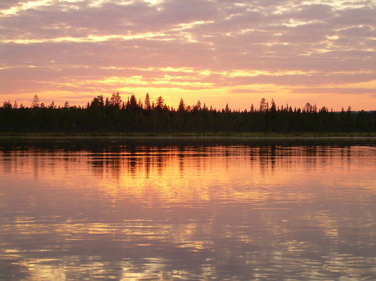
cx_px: 188
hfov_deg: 26.7
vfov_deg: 20.1
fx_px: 792
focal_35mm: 73
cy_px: 140
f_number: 3.8
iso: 50
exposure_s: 1/60
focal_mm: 12.5
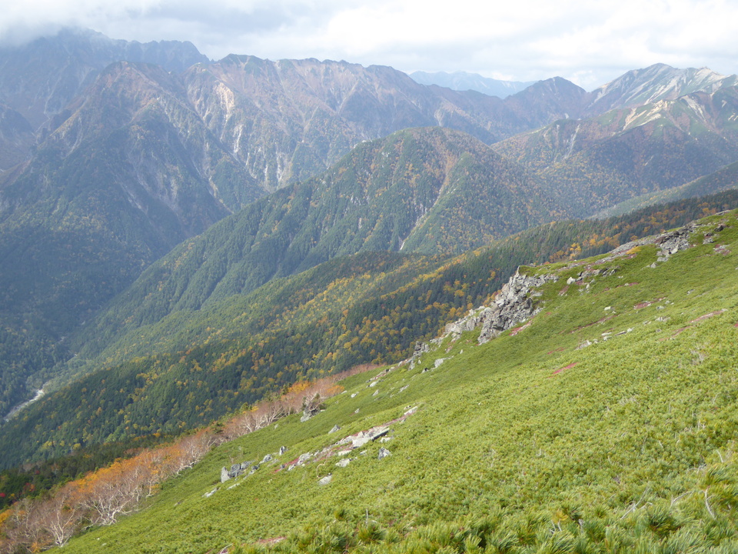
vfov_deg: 36.8
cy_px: 277
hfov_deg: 47.9
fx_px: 831
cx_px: 369
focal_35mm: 39
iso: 100
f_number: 3.7
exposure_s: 1/400
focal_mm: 6.7
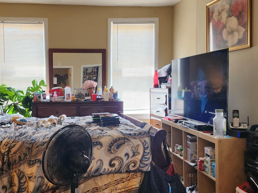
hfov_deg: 49.2
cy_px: 99
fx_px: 276
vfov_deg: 38.7
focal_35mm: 37
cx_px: 86
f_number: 1.8
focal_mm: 6.4
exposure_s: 1/120
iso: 200
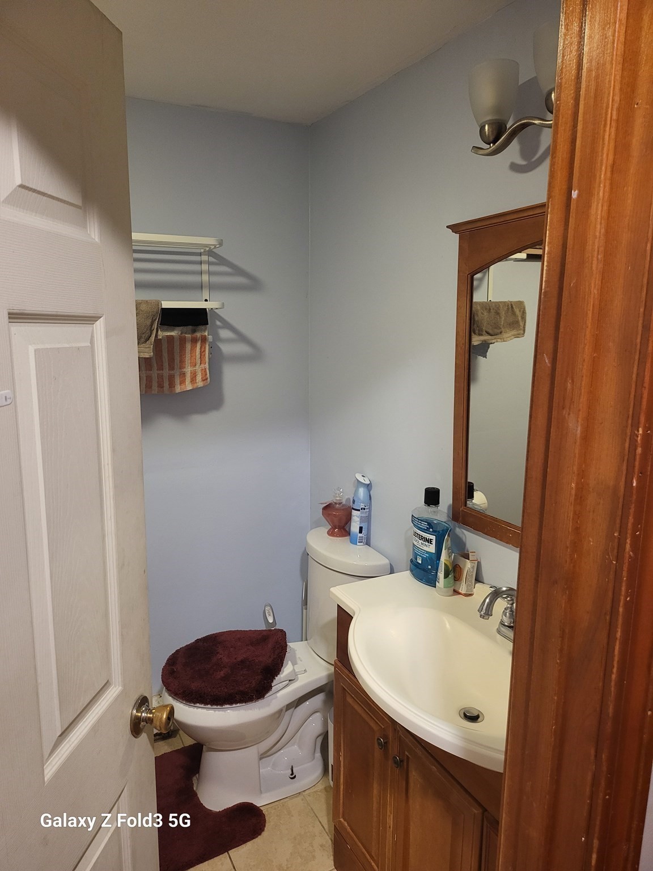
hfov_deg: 56.8
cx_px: 326
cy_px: 436
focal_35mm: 24
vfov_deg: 71.6
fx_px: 604
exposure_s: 1/40
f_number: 1.8
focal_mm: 5
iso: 400
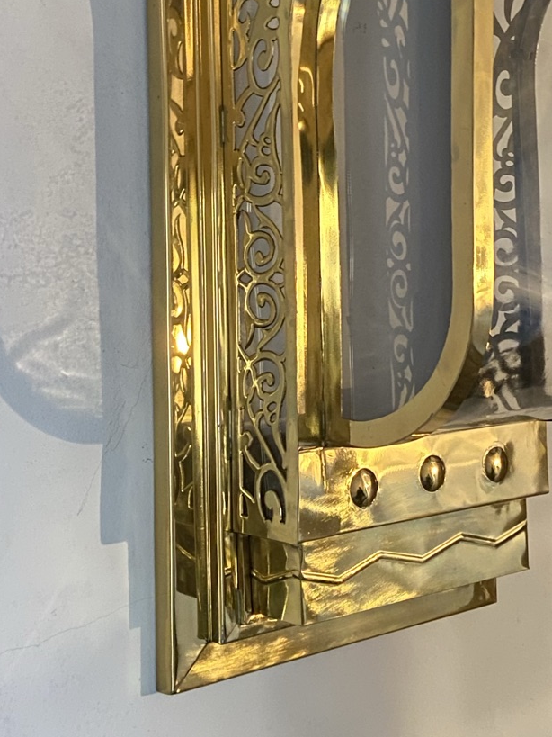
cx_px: 322
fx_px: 1382
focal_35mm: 65
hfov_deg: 22.6
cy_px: 218
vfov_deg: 29.5
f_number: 1.8
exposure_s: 1/20
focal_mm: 4.25
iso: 1000
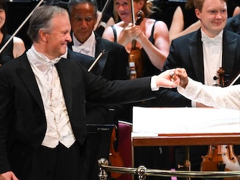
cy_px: 155
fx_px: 6741
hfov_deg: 2.0
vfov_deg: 1.5
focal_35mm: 973
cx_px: 180
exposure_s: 1/160
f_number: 3.5
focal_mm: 300
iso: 3200
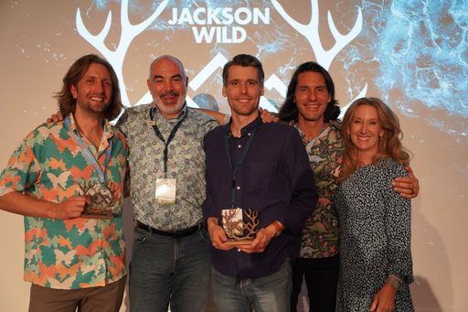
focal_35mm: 37
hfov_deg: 51.9
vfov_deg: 35.9
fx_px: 481
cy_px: 156
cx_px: 234
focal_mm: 37
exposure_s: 1/160
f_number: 4
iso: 2000
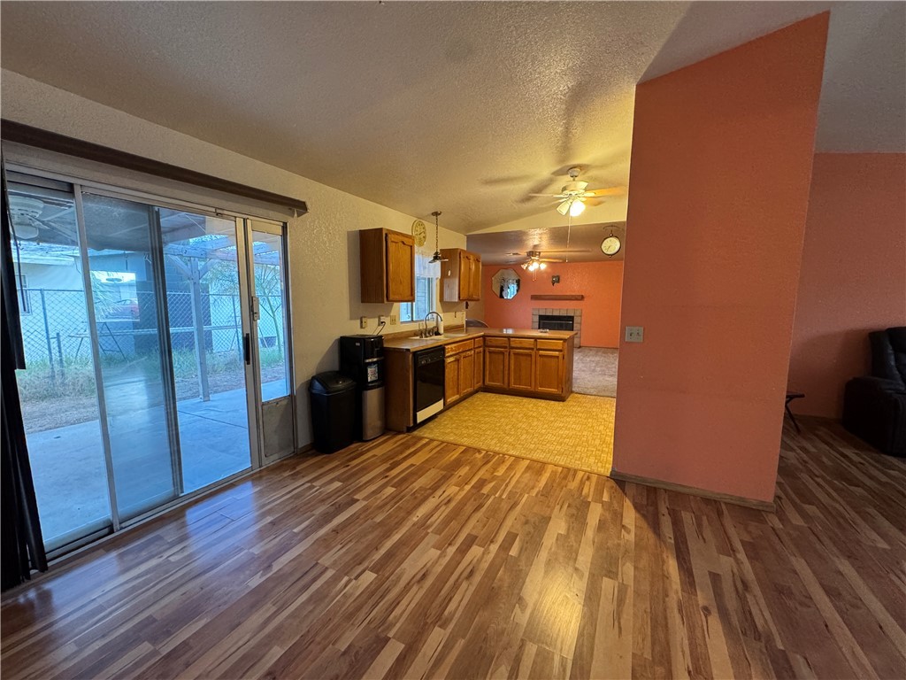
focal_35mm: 14
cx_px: 453
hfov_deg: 102.1
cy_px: 340
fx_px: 366
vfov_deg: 85.7
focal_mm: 2.22
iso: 500
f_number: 2.2
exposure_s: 1/60
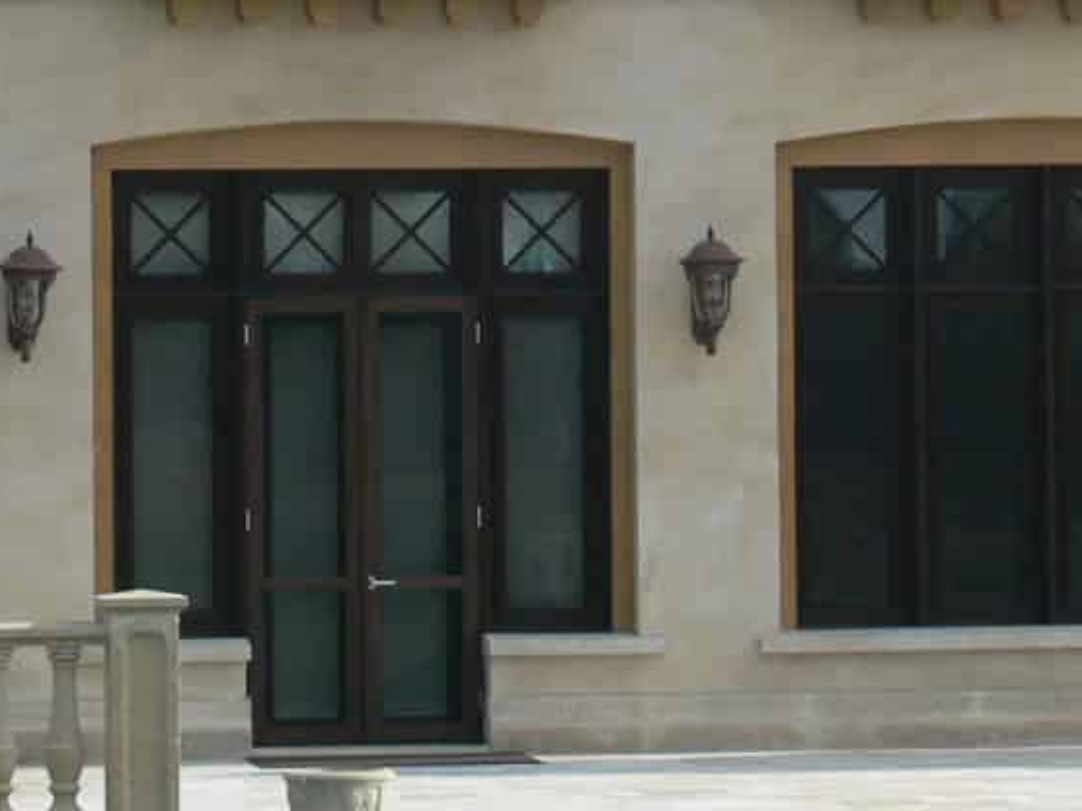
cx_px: 634
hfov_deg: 7.2
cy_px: -129
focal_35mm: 274
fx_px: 8563
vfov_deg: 5.4
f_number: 4
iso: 80
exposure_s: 1/100
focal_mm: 16.2
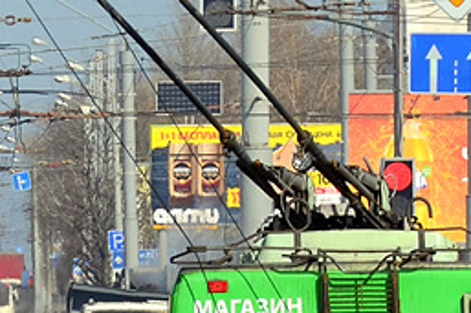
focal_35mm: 630
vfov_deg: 2.2
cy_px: 146
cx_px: -396
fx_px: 8237
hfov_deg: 3.3
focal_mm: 90
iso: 100
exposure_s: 1/640
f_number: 9
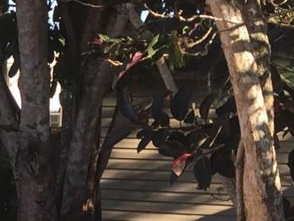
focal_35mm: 140
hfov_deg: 12.0
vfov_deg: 10.6
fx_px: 1190
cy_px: 150
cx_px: -360
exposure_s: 1/444
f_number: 2.2
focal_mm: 4.15
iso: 32
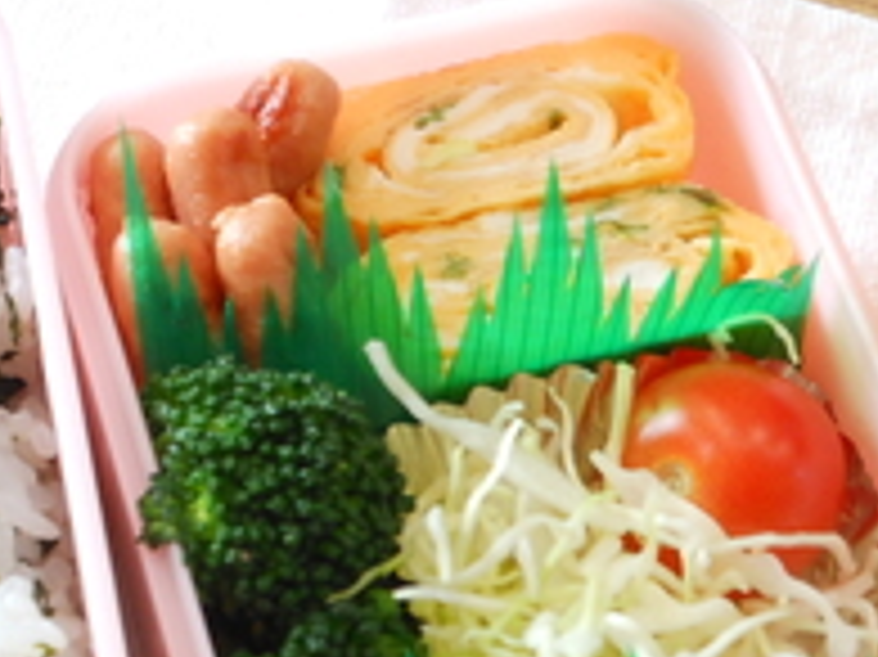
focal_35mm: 92
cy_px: 806
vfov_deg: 15.4
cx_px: 297
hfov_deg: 21.2
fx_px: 2332
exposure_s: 1/25
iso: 80
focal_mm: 5
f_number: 3.7
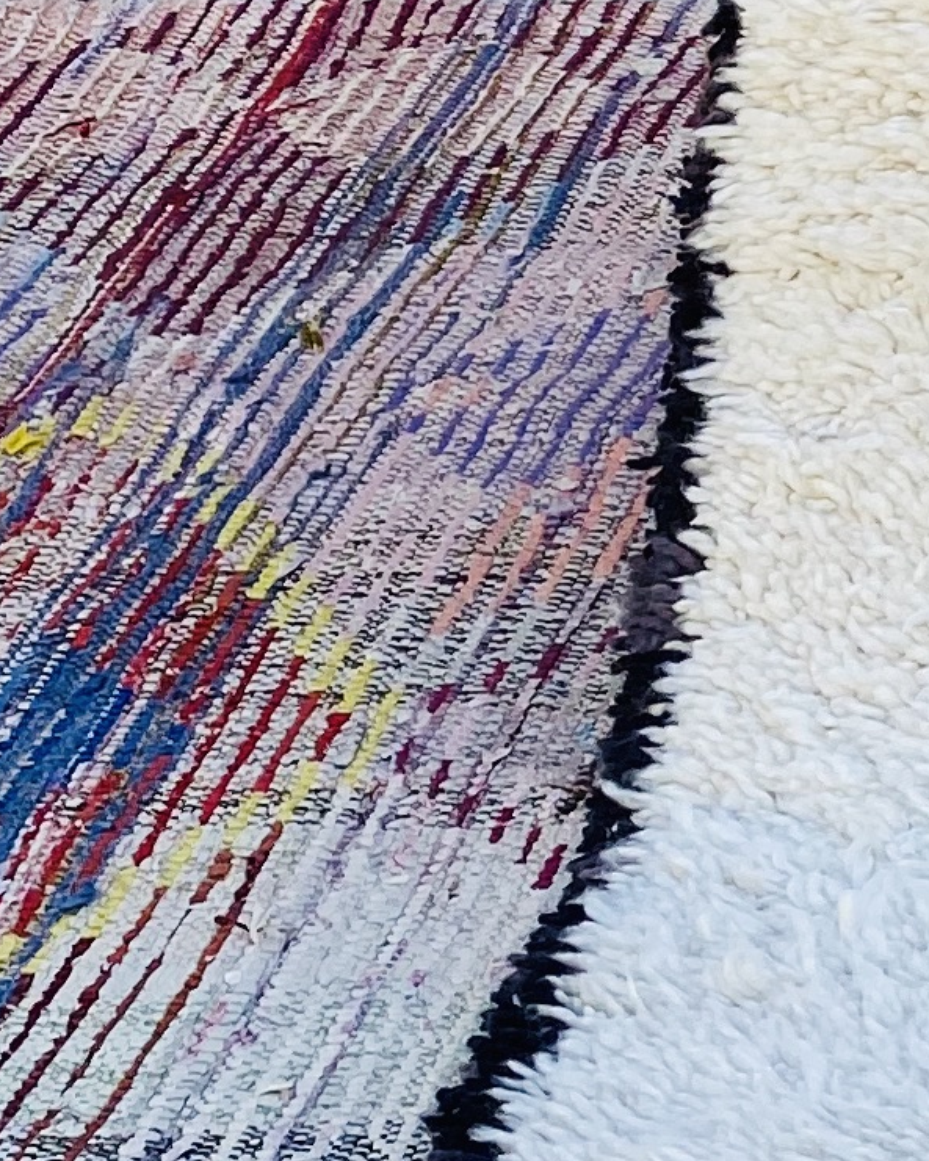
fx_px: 4742
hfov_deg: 9.7
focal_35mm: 138
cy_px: -60
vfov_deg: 13.7
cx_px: 2355
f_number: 1.8
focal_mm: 4.25
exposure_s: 1/387
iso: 32
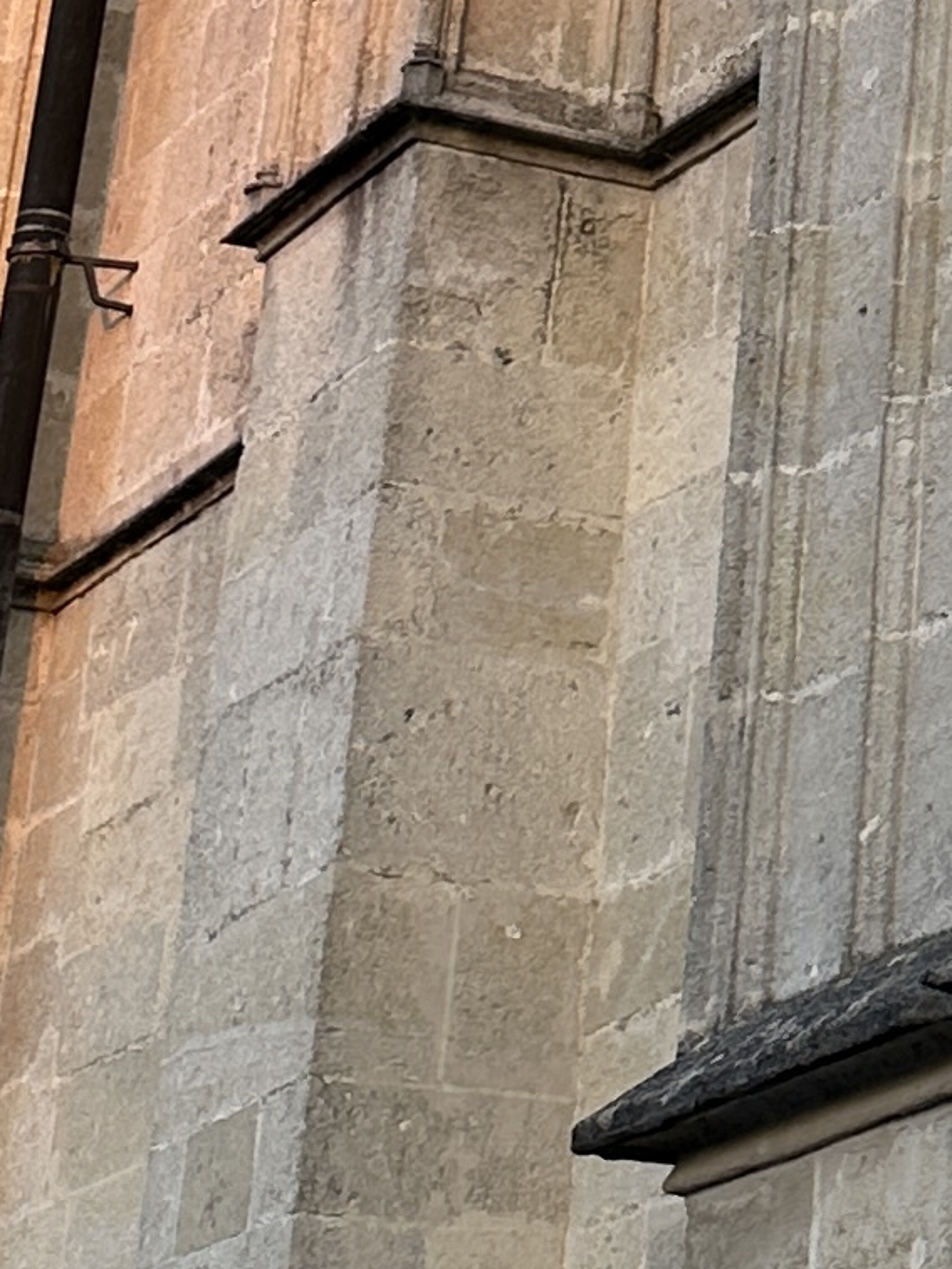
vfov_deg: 14.6
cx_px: 1691
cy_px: -492
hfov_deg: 10.9
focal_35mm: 128
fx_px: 4694
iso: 80
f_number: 1.78
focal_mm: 6.86
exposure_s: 1/258
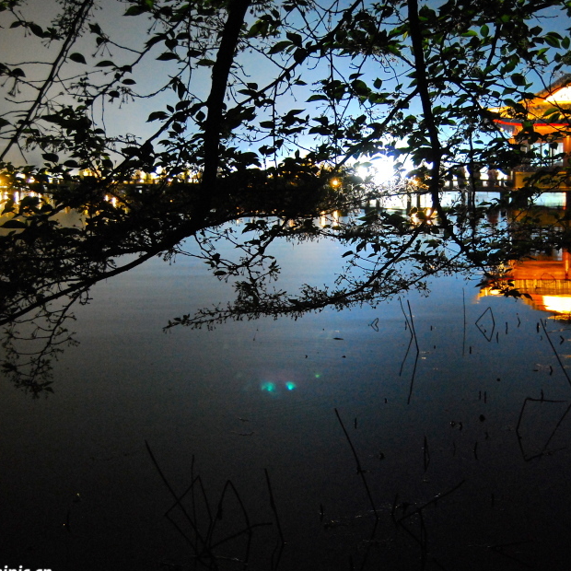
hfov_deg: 29.0
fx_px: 1101
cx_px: 329
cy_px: 273
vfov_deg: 29.1
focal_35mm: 59
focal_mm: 28
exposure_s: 1/8
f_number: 4.2
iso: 1600
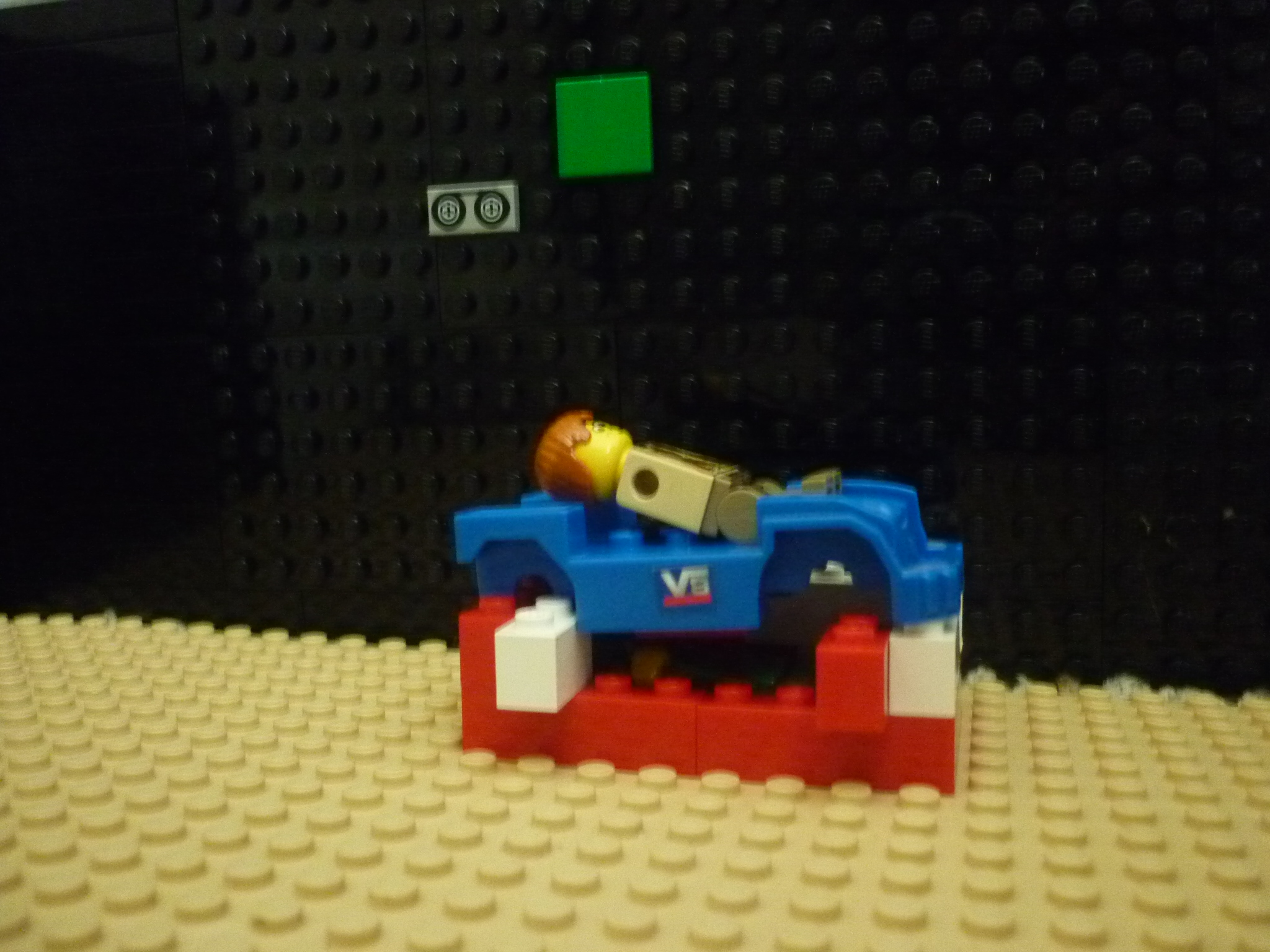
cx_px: 635
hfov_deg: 55.4
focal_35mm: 33
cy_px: 476
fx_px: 1211
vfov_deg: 42.9
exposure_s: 1/10
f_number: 2.8
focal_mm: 5.5
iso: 800
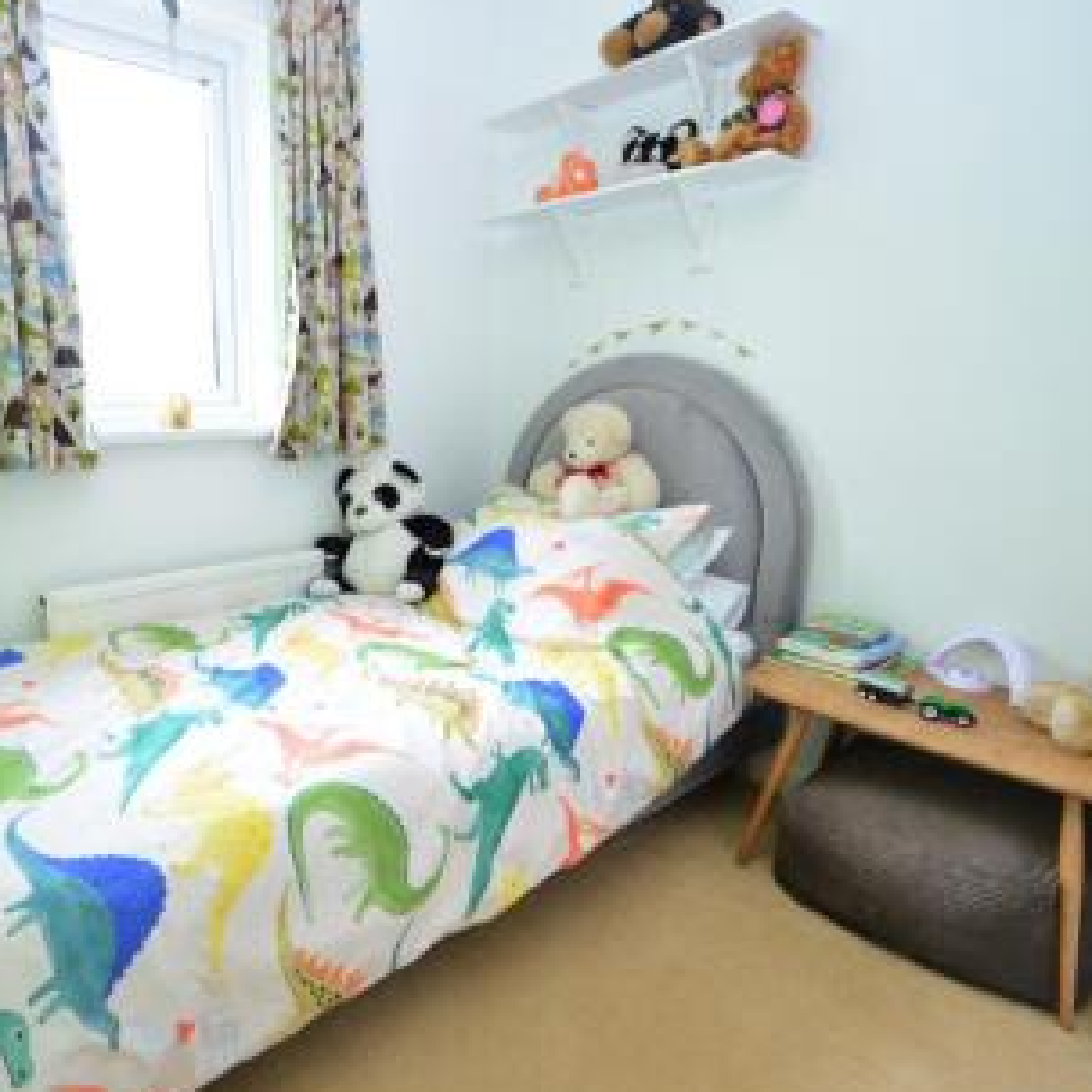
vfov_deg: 74.8
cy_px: 560
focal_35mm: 20
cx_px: 360
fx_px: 714
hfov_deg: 72.5
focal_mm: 10
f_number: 4
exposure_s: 1/60
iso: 500
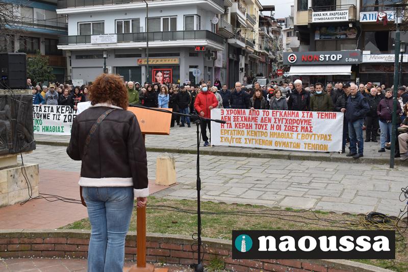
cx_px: 204
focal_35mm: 44
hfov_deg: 45.0
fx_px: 493
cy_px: 136
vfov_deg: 30.8
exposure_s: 1/250
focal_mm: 29
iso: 200
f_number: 7.1
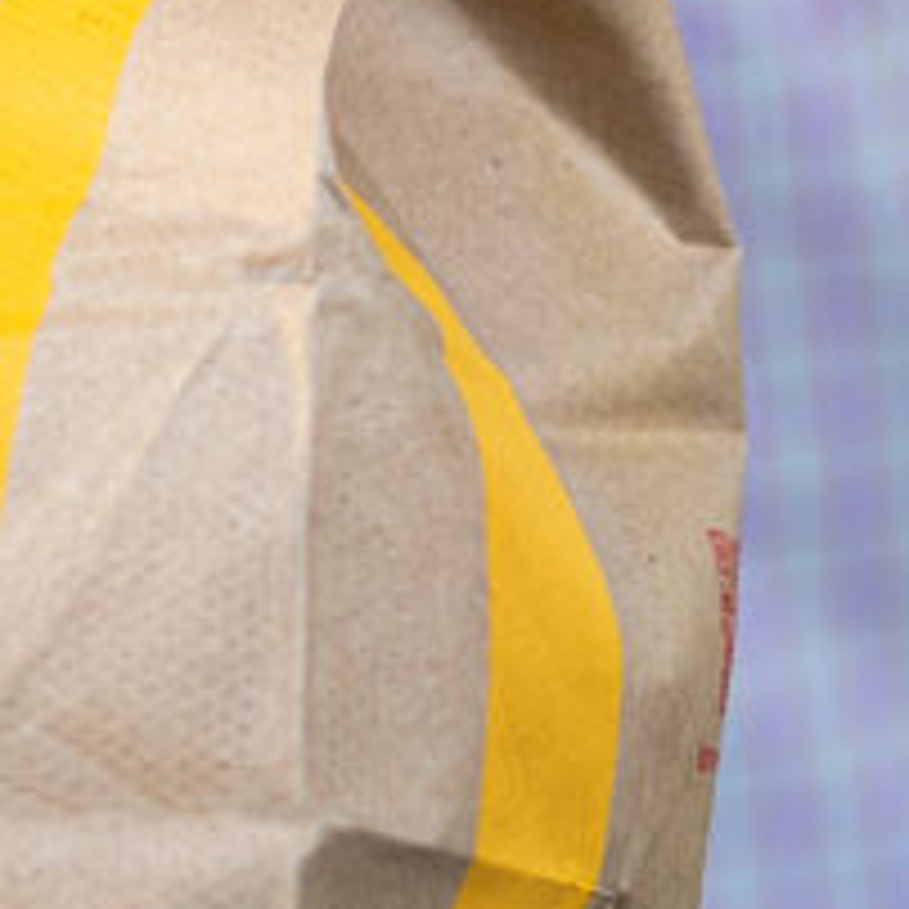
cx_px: 360
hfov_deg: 5.4
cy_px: 353
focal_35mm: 323
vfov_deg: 5.4
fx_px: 9596
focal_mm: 50
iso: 100
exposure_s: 1/80
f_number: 2.2
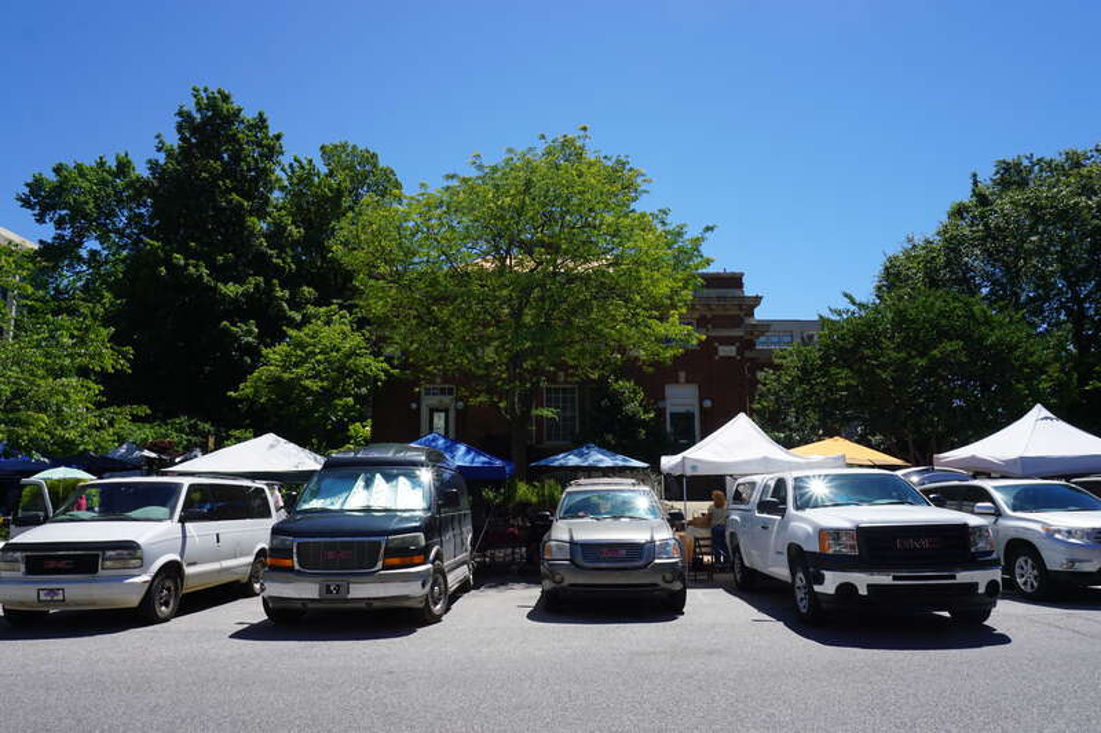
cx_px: 550
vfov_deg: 53.1
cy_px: 366
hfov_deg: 73.8
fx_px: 734
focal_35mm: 24
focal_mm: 16
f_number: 11
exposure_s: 1/125
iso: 100
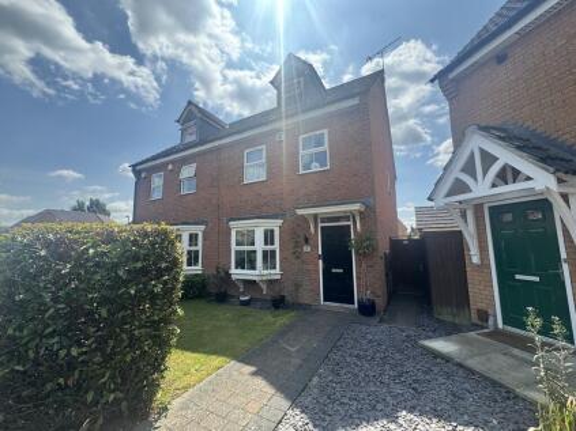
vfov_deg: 85.6
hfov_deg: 102.1
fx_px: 233
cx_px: 288
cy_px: 216
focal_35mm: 14
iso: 40
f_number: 2.2
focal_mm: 2.22
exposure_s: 1/956
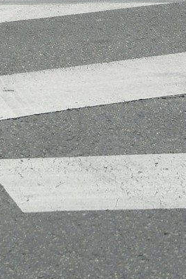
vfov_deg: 8.5
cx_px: -316
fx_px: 1637
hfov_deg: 6.1
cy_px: -504
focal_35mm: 211
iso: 400
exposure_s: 1/500
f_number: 7.1
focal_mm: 35
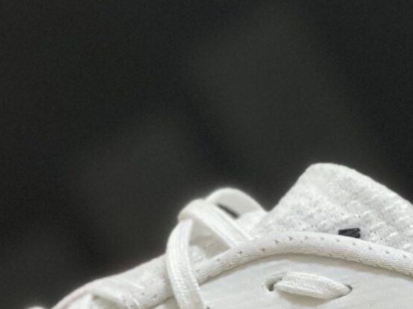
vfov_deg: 6.2
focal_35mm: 238
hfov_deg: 8.3
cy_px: 218
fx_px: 2839
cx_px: 203
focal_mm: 6
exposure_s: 1/100
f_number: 2
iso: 200
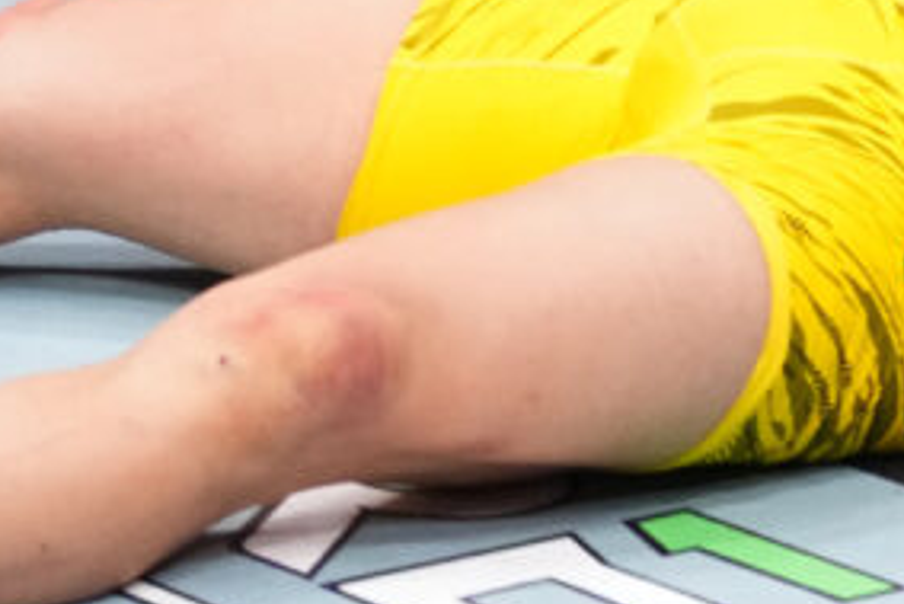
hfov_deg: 4.3
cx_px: -572
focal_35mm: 475
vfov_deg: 2.9
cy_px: -684
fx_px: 11933
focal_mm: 70
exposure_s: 1/1600
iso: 3200
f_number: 2.8
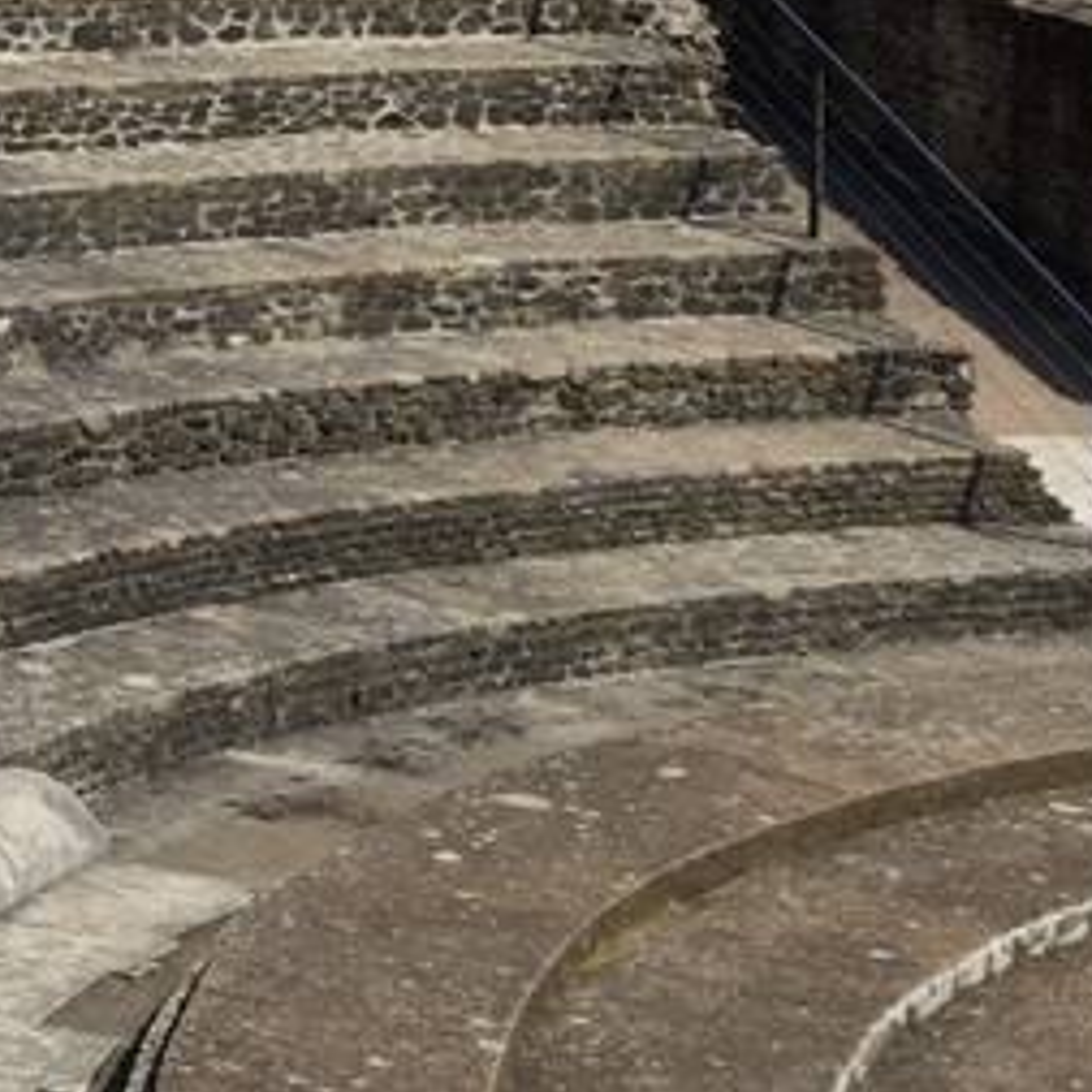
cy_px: -574
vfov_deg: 12.8
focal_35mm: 129
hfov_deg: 10.7
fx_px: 4604
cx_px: -1817
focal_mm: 24
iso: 200
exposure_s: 1/320
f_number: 11
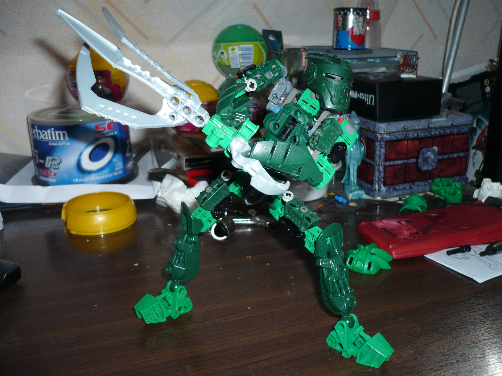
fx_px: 508
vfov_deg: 40.7
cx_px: 251
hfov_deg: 52.6
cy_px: 188
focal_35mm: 35
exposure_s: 1/30
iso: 100
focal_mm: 5.8
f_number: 2.8
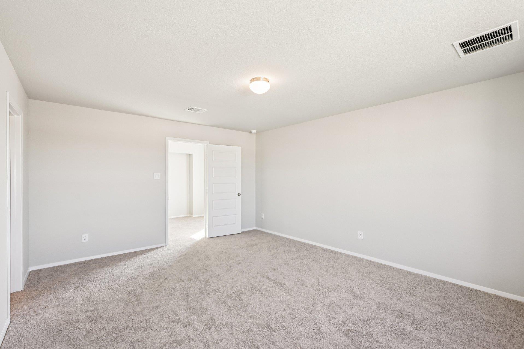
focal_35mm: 16
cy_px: 177
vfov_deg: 73.7
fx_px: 233
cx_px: 254
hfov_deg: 96.7
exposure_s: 1/15
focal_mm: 15
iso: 140
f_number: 6.7
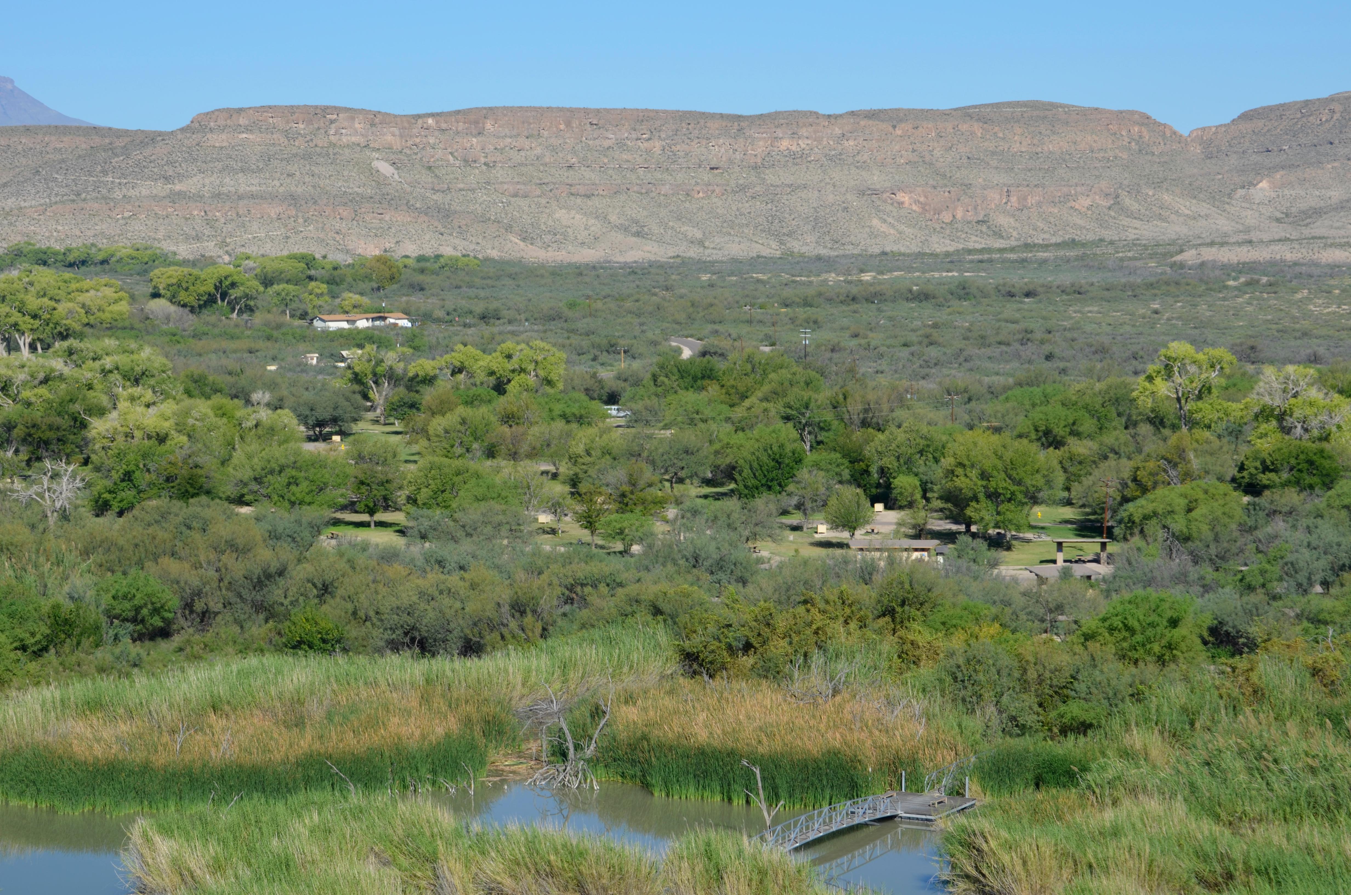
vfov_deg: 15.6
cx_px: 676
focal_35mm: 87
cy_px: 448
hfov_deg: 23.4
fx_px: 3258
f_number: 8
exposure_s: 1/250
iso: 100
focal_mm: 58
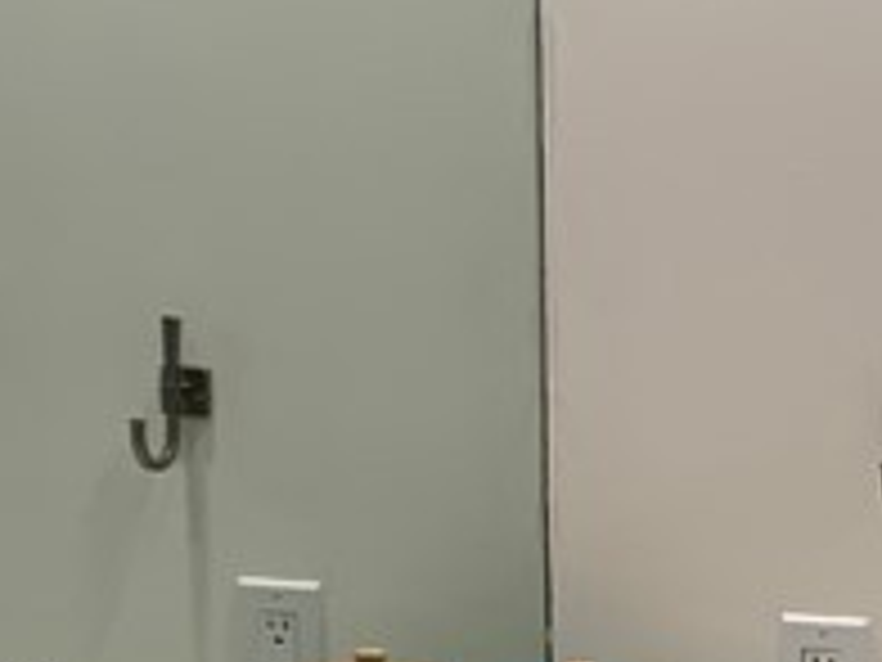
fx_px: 3465
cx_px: 1112
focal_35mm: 136
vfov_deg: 10.7
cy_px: 838
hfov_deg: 14.0
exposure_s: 1/60
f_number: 1.8
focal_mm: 4.25
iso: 50
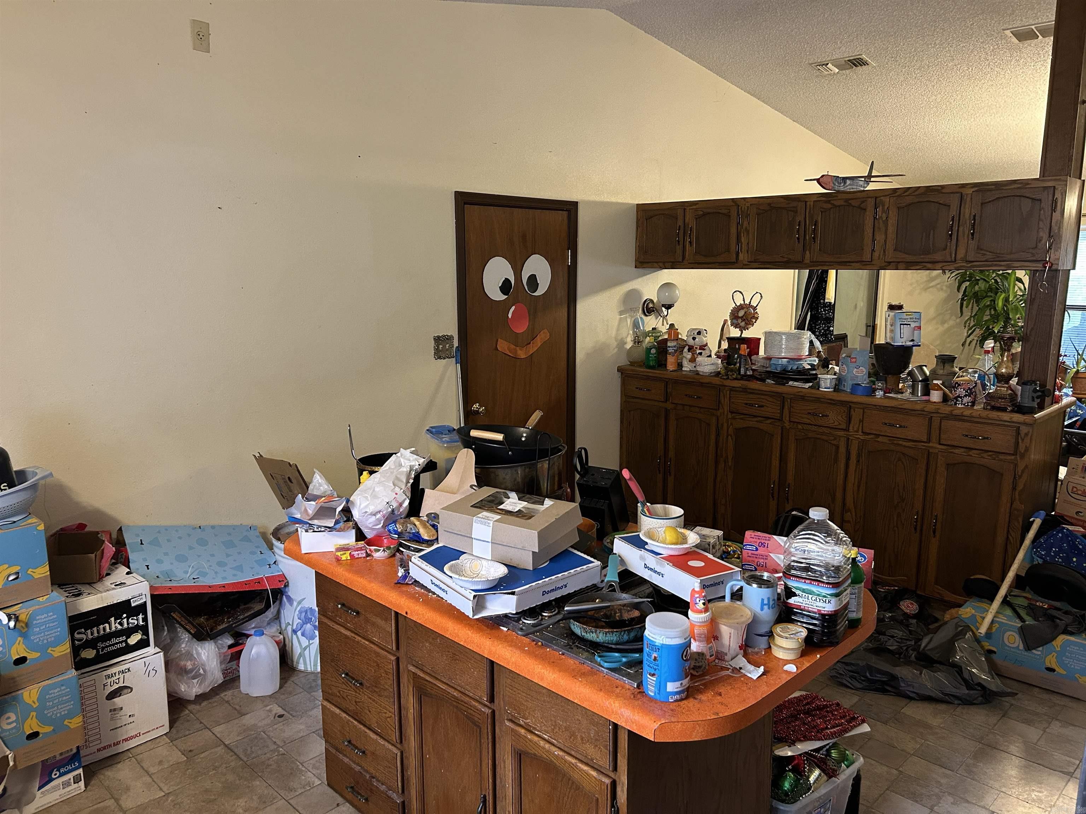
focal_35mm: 26
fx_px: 816
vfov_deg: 53.1
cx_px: 543
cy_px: 407
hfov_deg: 67.3
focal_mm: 5.7
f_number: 1.5
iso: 250
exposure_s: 1/60
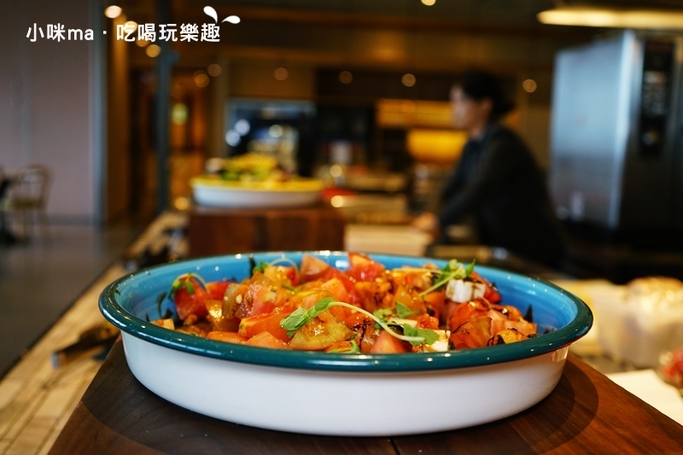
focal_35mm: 35
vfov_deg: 37.8
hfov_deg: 54.4
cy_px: 228
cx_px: 342
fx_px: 664
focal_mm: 35
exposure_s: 1/60
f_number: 4
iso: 640
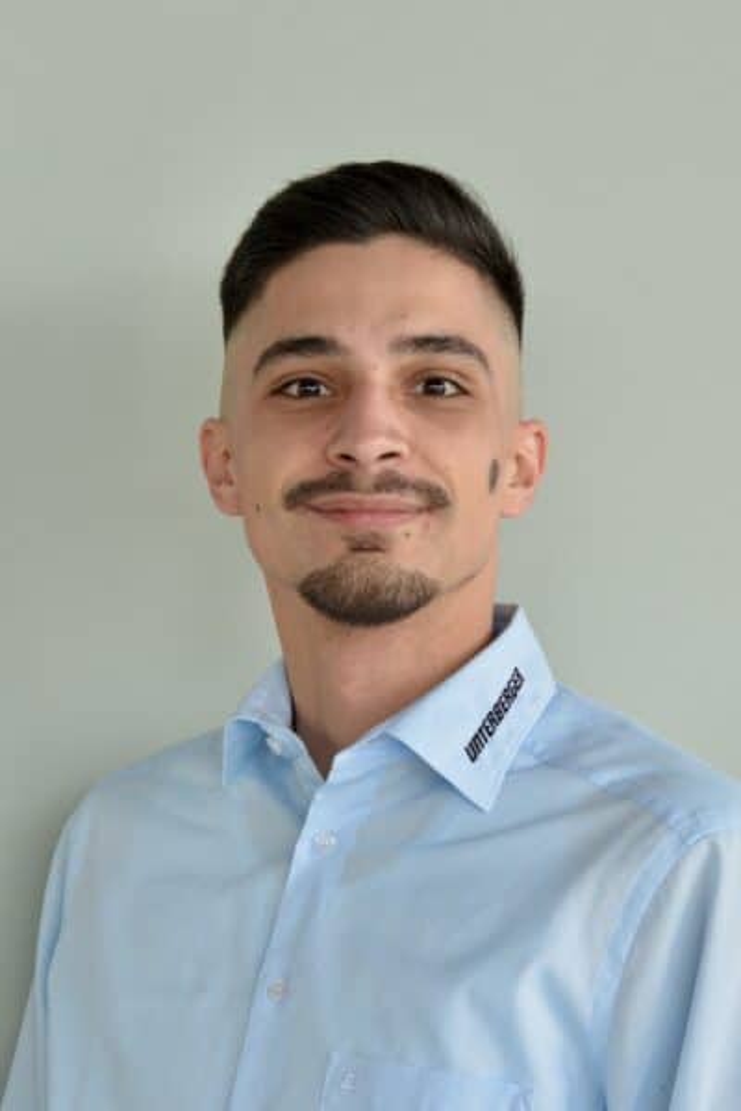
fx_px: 2315
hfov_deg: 18.2
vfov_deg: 27.0
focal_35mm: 75
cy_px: 556
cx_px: 370
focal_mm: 50
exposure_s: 1/30
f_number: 5
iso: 500
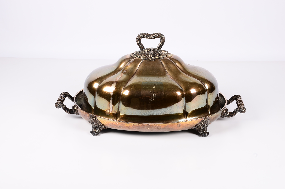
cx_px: 142
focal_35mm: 60
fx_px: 474
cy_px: 94
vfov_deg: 22.5
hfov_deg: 33.5
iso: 100
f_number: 14
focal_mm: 40
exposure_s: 1/160
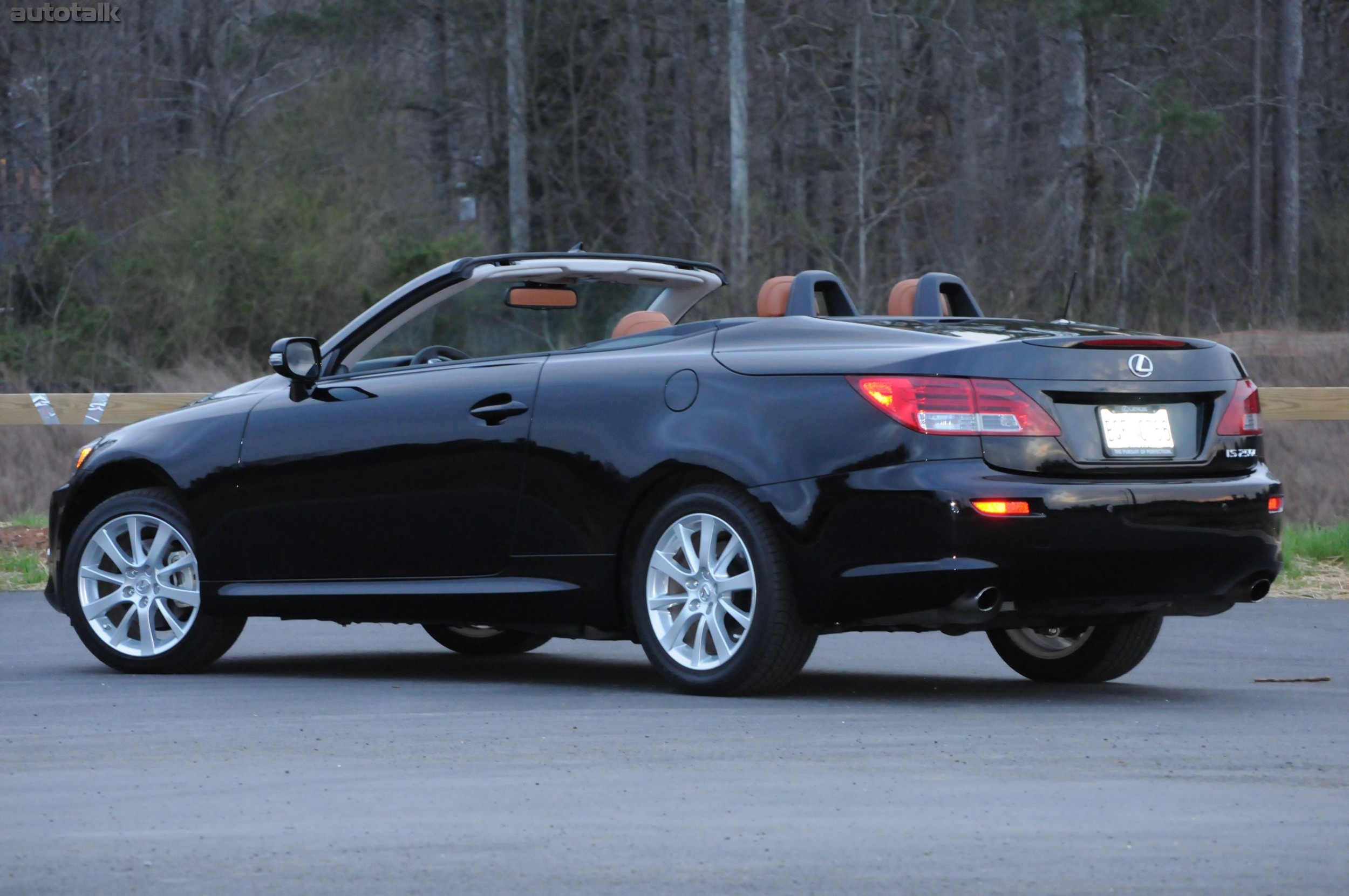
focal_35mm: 153
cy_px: 448
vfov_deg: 8.9
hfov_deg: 13.4
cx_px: 674
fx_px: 5727
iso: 2000
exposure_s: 1/60
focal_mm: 102
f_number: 8
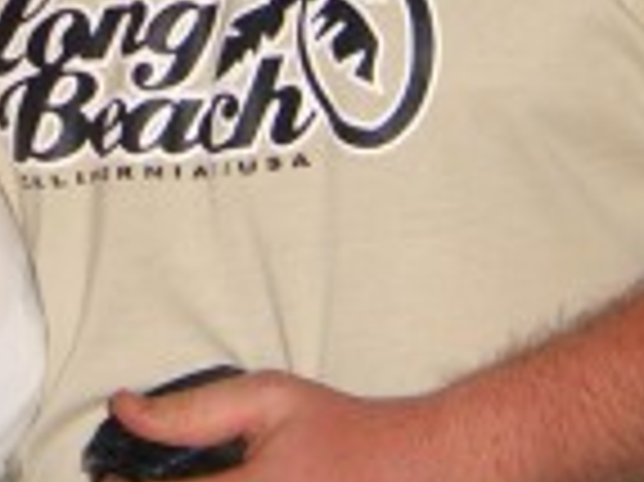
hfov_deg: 12.2
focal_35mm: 160
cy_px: -113
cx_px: 27
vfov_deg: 9.1
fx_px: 2974
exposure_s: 1/60
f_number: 2.8
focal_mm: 7.9
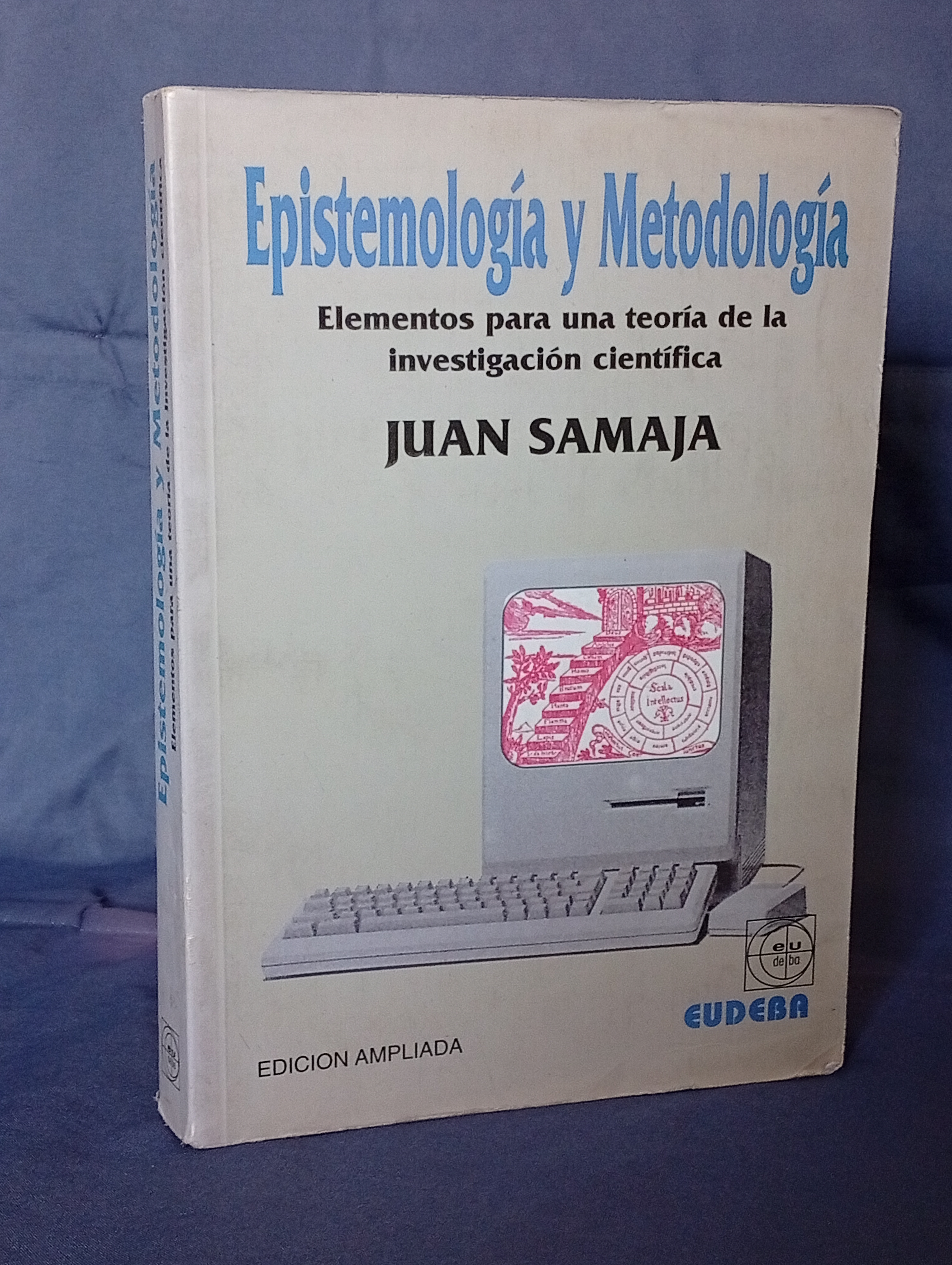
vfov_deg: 35.5
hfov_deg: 27.1
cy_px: 632
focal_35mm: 54
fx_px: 1975
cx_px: 476
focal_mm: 3.98
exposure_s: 1/33.3
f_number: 1.8
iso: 682
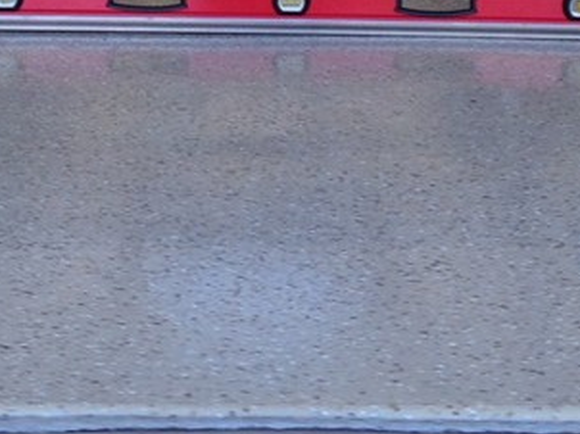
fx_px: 1875
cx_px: 194
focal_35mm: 112
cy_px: -207
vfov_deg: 12.6
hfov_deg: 17.5
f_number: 2.4
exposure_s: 1/60
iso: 50
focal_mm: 4.12
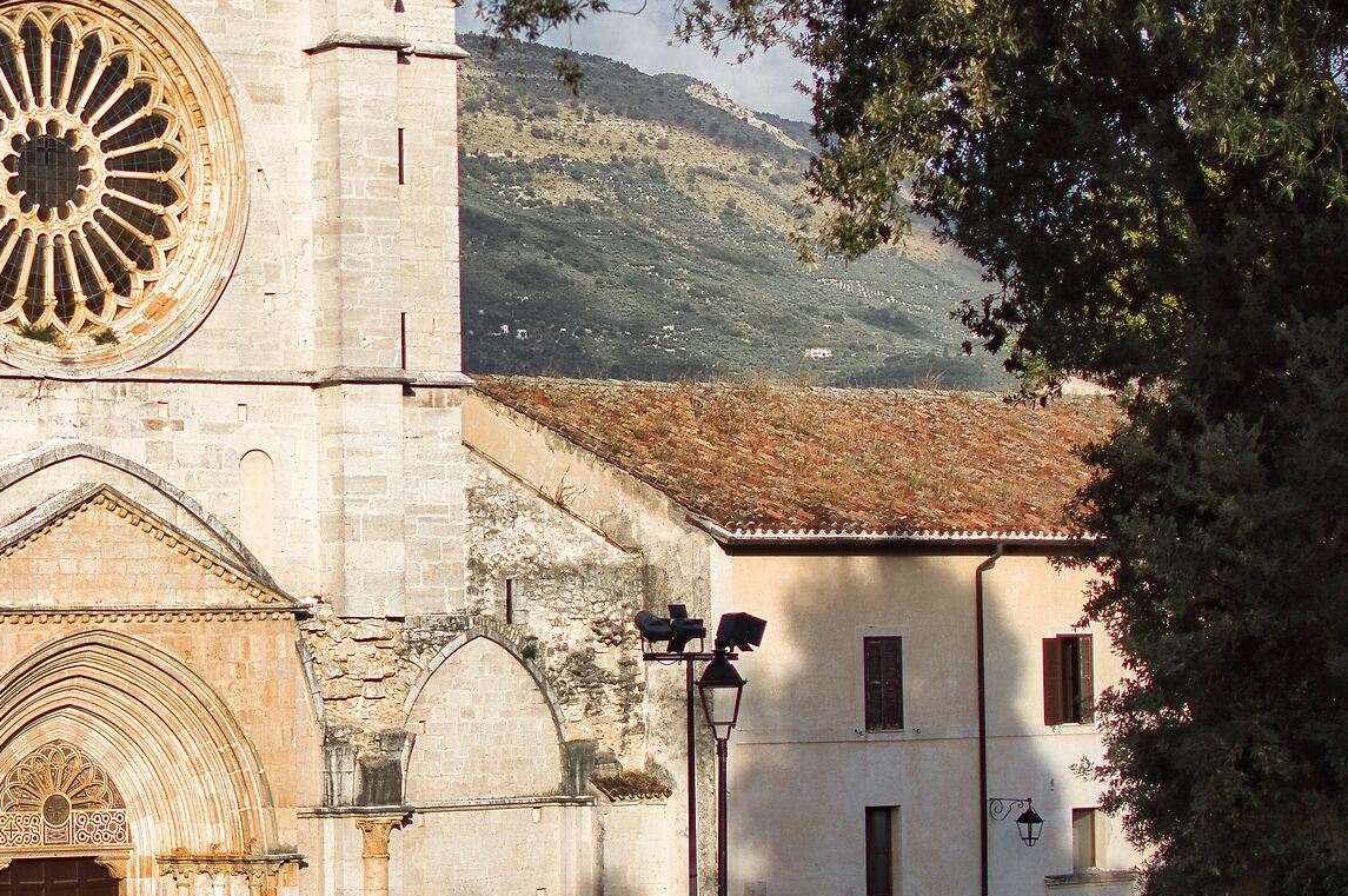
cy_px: 205
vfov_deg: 12.4
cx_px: 46
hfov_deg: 18.2
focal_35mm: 110
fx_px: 4116
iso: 100
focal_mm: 35
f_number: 1.8
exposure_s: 1/4000
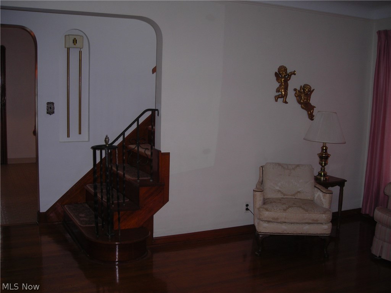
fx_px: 429
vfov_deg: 37.7
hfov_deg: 49.0
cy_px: 146
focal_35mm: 38
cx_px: 196
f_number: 3.2
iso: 78
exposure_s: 1/60.1
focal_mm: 6.3
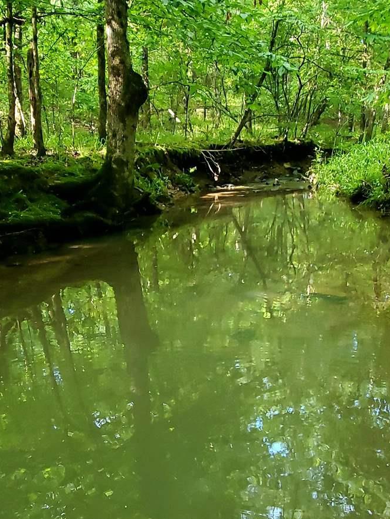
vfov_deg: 53.1
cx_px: 169
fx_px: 511
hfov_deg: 41.7
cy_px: 339
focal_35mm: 34
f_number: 2.2
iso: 200
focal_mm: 1.8
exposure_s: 1/50
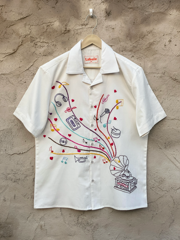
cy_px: 120
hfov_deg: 28.0
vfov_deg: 36.8
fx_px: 361
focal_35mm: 52
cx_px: 90
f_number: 2
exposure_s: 1/122
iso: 32
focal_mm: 6
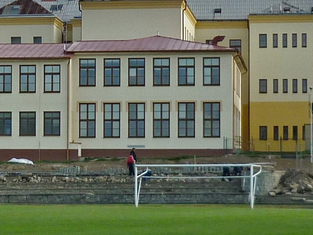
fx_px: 886
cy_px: 50
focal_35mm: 98
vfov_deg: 15.0
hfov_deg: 19.1
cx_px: -42
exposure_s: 1/800
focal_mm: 5.5
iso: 80
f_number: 2.8
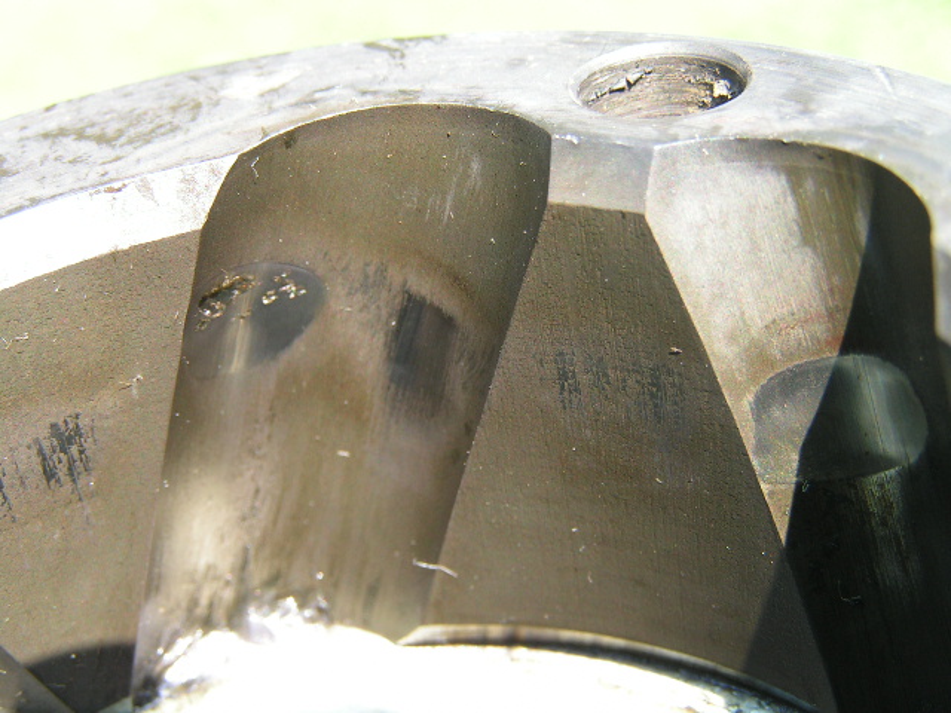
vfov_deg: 21.9
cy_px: 356
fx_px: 1841
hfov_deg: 29.0
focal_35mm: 67
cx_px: 476
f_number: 4.5
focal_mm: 11.1
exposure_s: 1/40
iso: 50
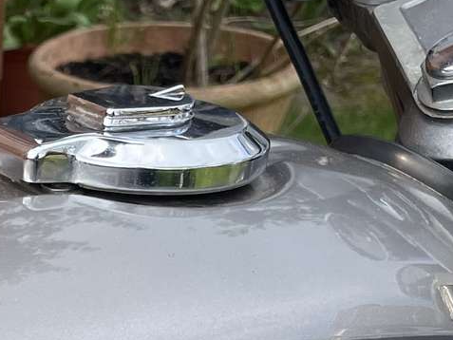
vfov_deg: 12.1
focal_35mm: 109
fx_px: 1427
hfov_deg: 16.7
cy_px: 675
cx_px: -182
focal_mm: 4.2
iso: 32
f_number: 1.6
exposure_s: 1/903
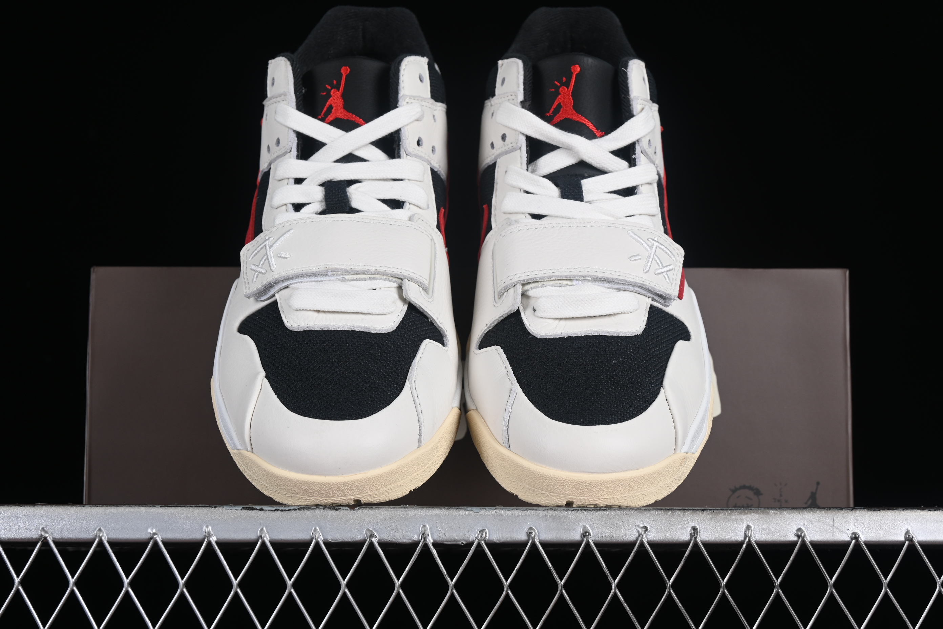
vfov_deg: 18.2
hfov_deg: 27.0
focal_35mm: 75
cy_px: 314
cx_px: 472
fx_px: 1964
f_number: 8
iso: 160
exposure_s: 1/80
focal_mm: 50
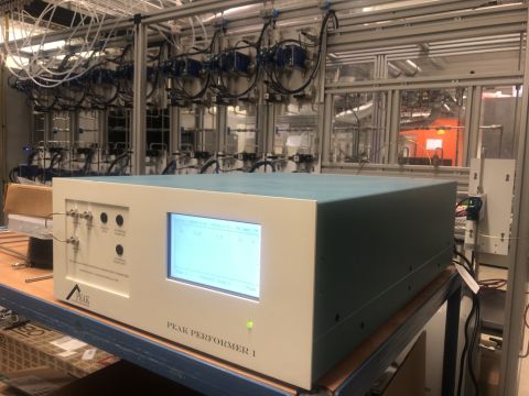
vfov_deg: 49.7
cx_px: 264
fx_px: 428
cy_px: 198
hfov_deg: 63.4
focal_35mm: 28
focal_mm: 3.99
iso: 40
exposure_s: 1/17
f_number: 1.8
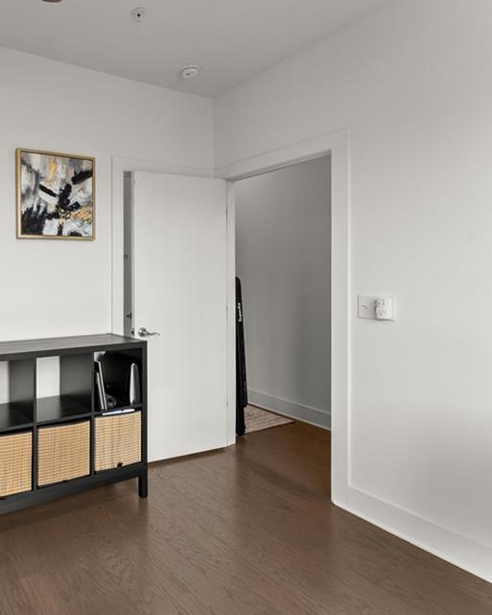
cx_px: 54
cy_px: 292
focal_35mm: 21
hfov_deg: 56.9
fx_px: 382
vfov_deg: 77.6
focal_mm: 14
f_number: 10
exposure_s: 1/8
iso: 640
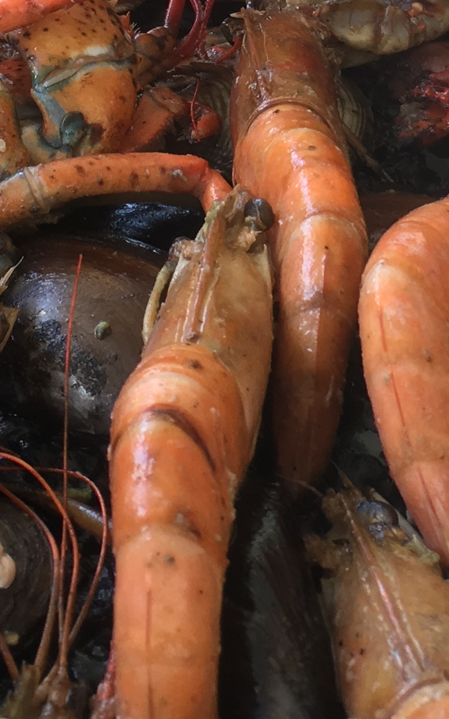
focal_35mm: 99
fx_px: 1939
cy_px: 88
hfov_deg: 13.2
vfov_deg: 20.6
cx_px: 346
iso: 32
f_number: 2.2
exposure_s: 1/60
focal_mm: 4.15
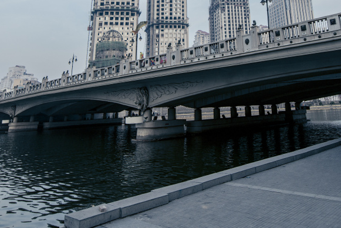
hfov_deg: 59.6
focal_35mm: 31
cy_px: 0
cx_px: 208
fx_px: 294
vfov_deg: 37.8
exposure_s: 1/250
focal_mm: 15
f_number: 5.6
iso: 400
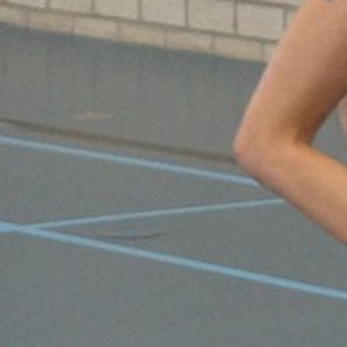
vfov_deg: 5.1
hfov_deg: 5.1
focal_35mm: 339
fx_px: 3845
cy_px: -111
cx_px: -65
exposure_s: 1/200
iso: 800
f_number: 3.2
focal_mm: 50
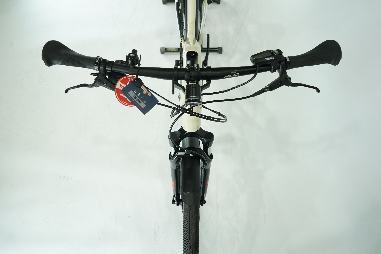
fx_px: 296
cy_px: 127
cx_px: 190
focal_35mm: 28
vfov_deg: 46.4
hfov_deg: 65.5
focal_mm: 28
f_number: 6.3
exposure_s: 1/200
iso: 1600
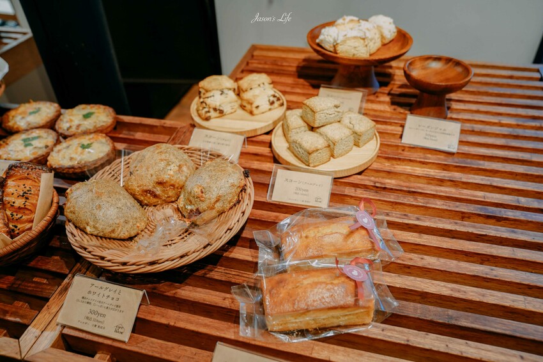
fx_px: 437
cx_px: 272
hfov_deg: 63.7
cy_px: 181
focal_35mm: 29
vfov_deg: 44.9
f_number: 3.5
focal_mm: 29
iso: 640
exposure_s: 1/30
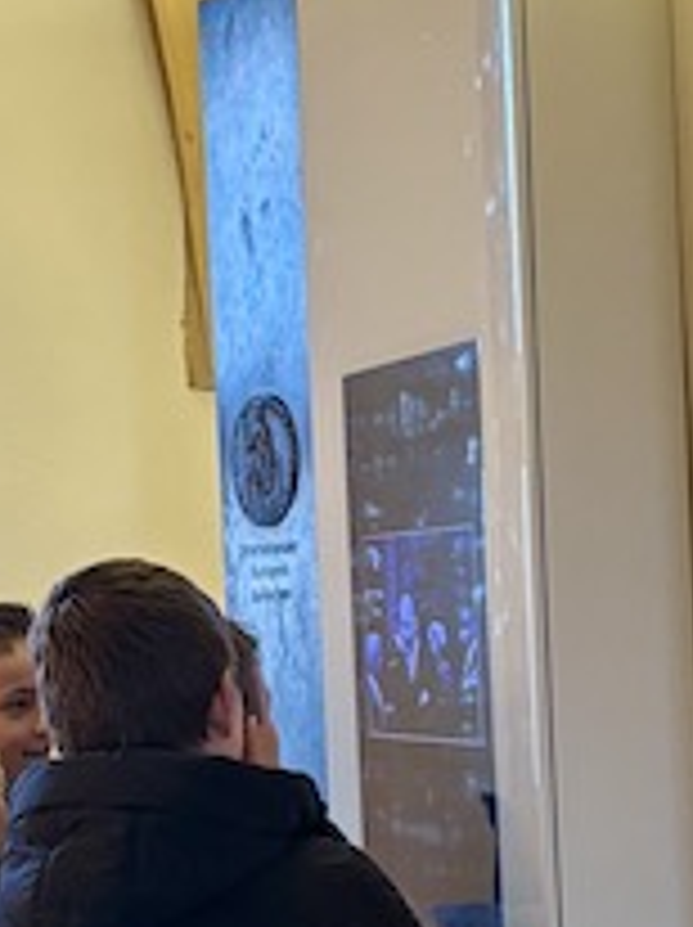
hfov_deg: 14.4
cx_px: 36
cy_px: 706
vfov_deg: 19.3
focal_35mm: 101
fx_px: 2702
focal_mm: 5.96
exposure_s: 1/60
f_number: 1.6
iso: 200
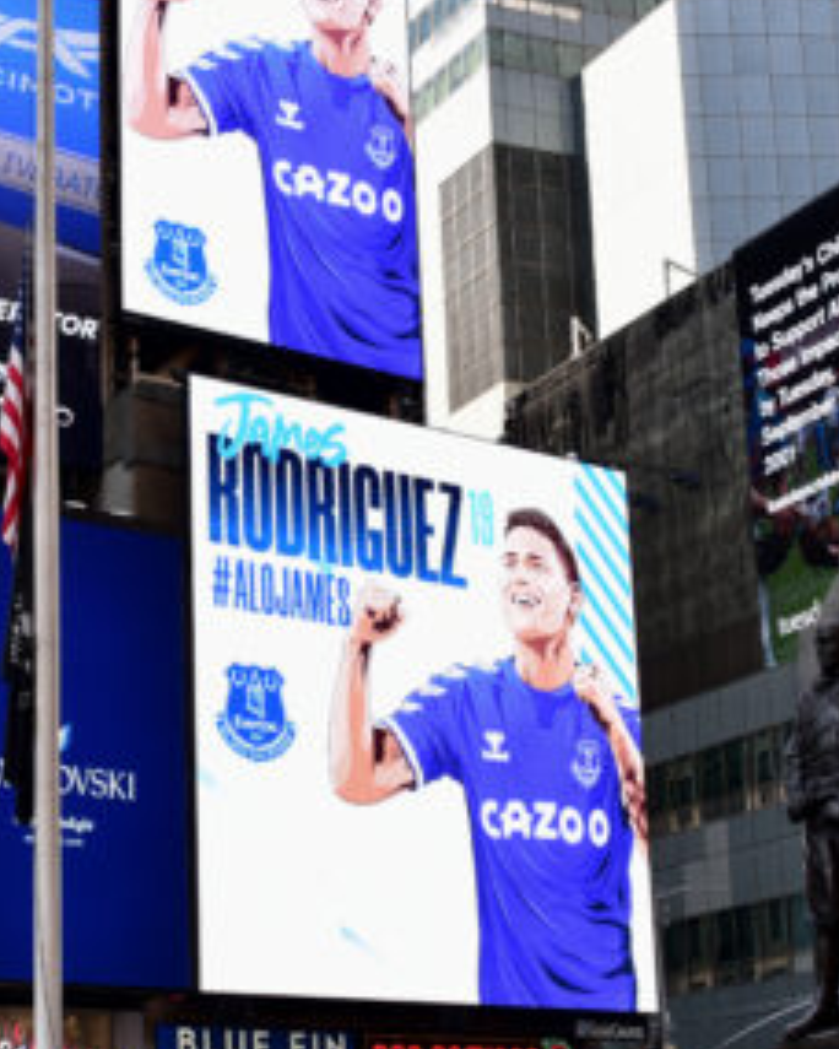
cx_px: 254
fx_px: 2452
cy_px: 582
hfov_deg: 19.3
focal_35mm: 79
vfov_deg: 24.1
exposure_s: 1/80
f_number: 7.1
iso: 125
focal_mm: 32
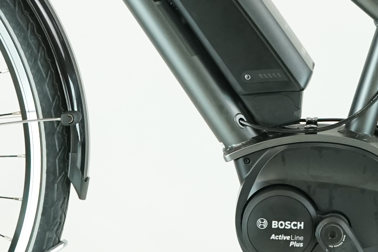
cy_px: -78
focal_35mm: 247
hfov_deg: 8.3
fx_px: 2593
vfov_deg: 5.5
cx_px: 263
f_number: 5.6
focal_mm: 54
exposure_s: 1/200
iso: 1600
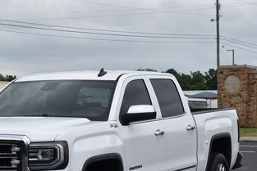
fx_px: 986
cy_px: 145
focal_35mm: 138
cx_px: 106
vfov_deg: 9.9
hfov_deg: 14.8
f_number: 8
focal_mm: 45
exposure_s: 1/250
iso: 180
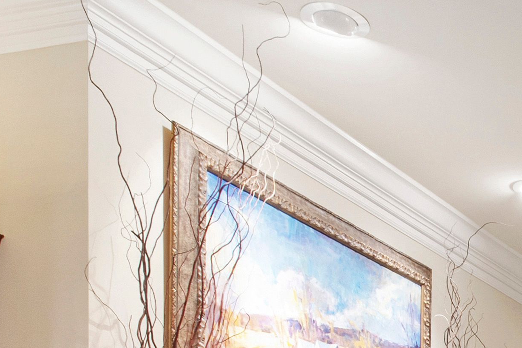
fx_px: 986
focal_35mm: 68
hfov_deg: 22.9
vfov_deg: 16.7
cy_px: 625
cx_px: 824
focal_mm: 10
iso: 100
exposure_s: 2.5
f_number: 8
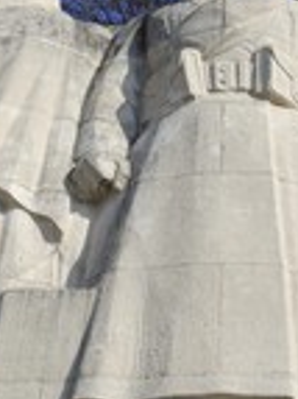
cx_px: 231
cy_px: 86
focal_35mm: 68
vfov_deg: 28.1
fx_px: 782
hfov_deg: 21.4
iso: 200
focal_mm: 24
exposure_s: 1/160
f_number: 14
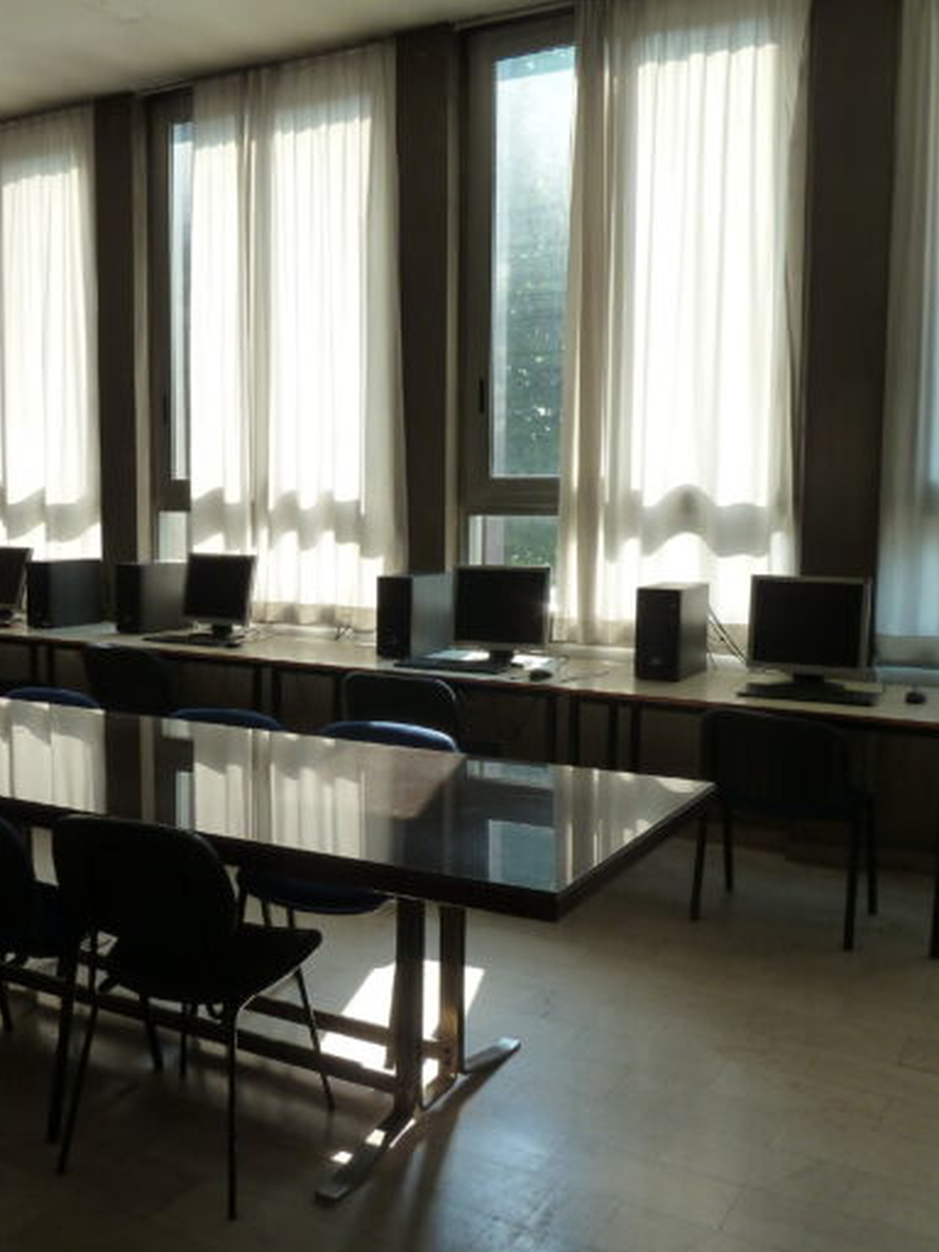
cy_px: 636
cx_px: 325
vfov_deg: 54.0
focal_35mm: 34
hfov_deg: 41.3
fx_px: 1230
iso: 125
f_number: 3.5
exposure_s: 1/125
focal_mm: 4.1
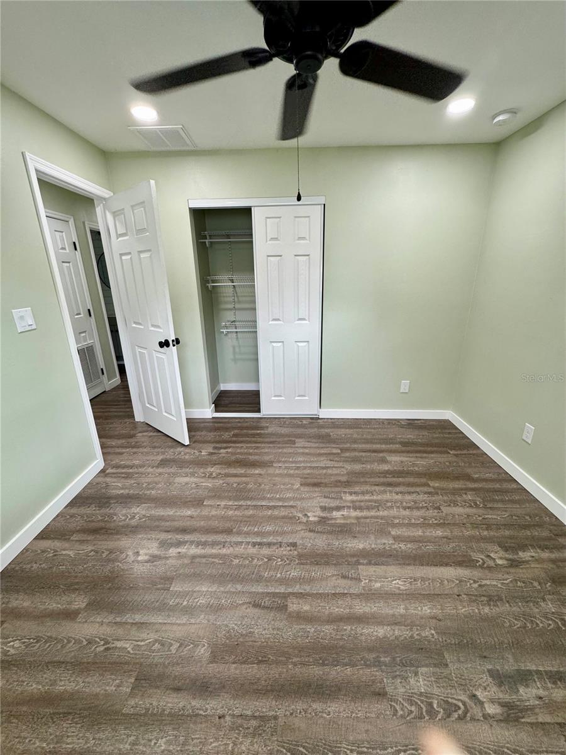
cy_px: 378
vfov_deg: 102.1
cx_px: 283
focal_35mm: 14
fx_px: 305
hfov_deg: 85.7
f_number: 2.2
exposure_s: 1/120
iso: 250
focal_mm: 2.22
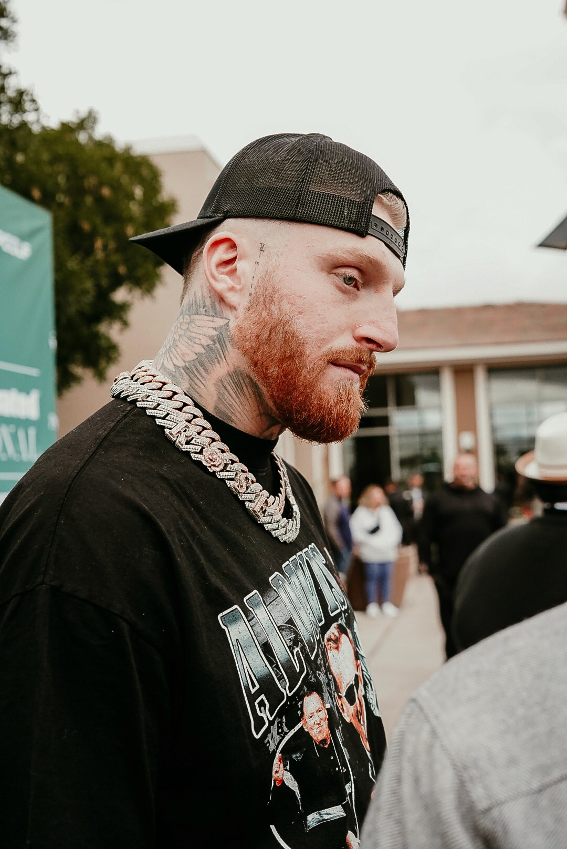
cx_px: 284
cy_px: 424
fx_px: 1179
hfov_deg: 27.0
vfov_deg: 39.6
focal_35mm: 50
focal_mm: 50
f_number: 5
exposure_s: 1/2500
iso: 2500
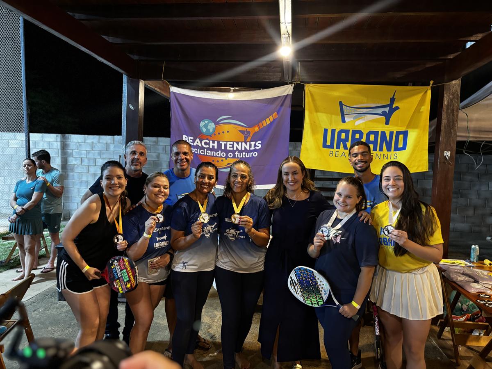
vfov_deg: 53.1
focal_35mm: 26
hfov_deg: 67.3
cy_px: 184
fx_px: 370
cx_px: 246
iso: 500
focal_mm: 5.96
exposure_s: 1/40
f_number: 1.6
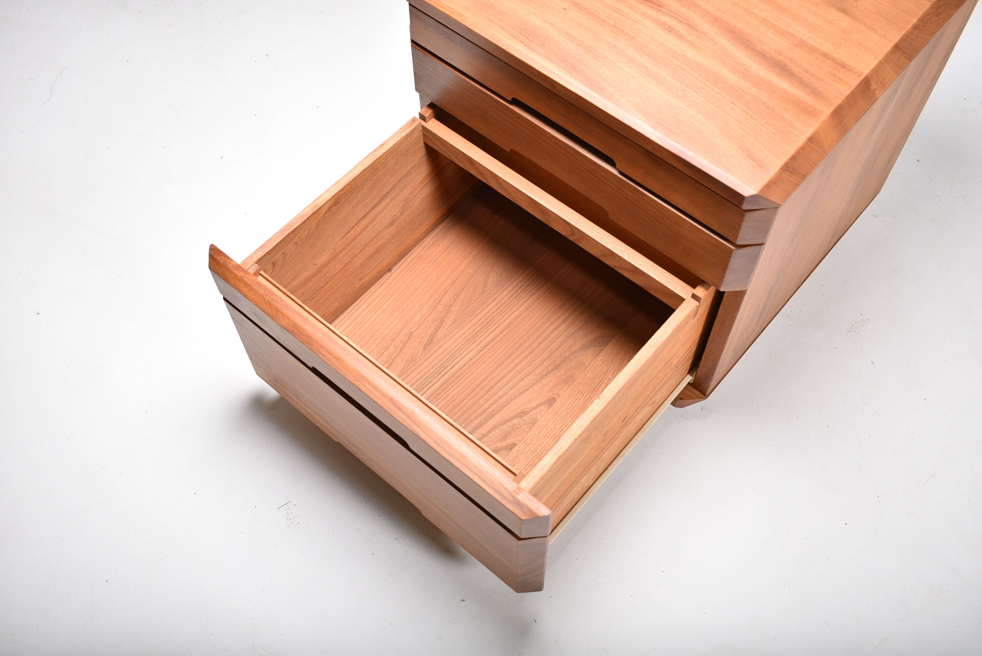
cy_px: 328
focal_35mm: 36
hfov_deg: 53.1
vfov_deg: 36.9
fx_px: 983
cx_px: 491
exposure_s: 1/200
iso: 100
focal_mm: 24
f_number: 4.5
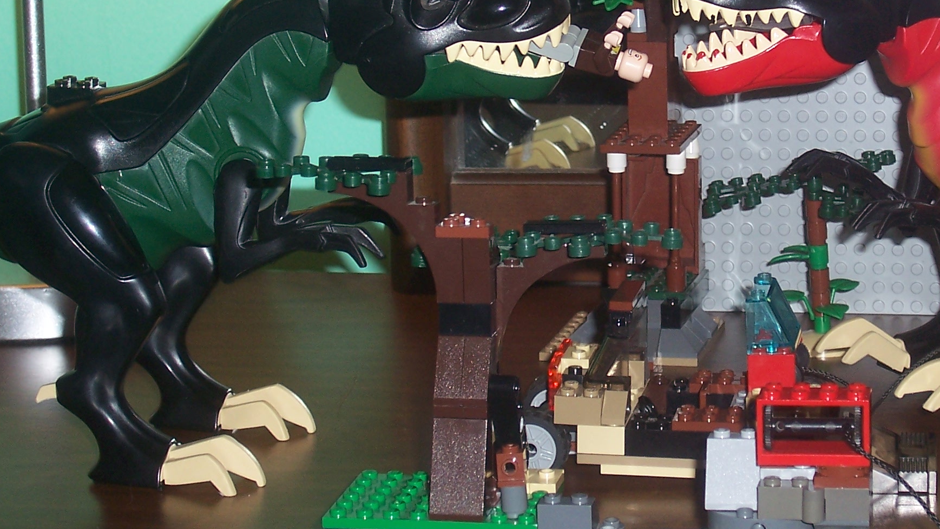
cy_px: 189
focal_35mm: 106
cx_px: 685
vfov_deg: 11.4
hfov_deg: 20.0
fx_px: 2642
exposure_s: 1/90
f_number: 4
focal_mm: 10.8
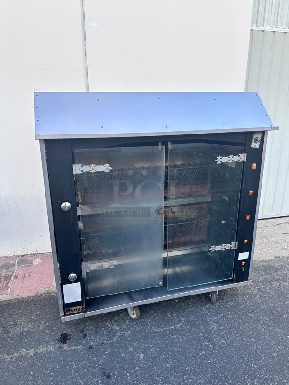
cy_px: 192
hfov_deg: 56.8
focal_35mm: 24
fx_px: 267
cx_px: 144
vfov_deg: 71.6
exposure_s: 1/138
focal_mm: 6.86
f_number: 1.78
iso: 64
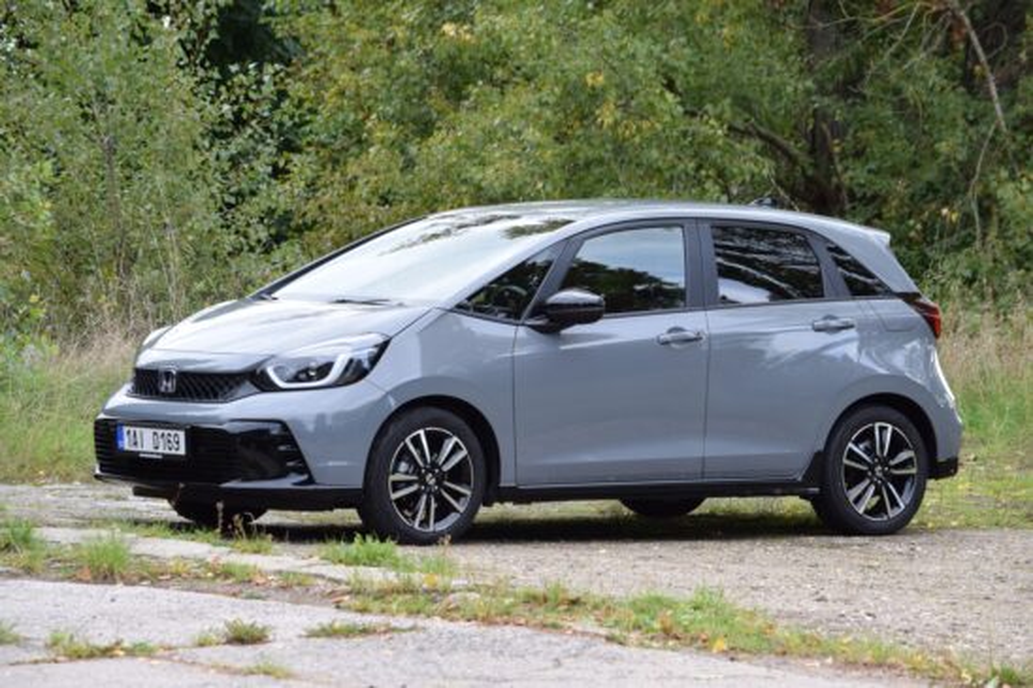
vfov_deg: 7.9
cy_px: 344
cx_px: 516
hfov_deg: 11.8
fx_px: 4991
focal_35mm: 174
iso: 400
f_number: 8
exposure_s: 1/250
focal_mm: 116
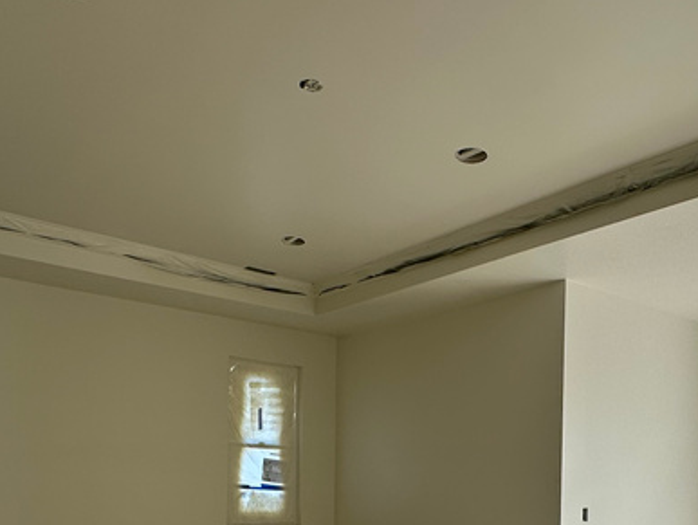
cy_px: 500
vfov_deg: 35.7
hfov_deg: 49.7
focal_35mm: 37
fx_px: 747
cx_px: 429
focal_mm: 2.22
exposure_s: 1/229
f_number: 2.2
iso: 40
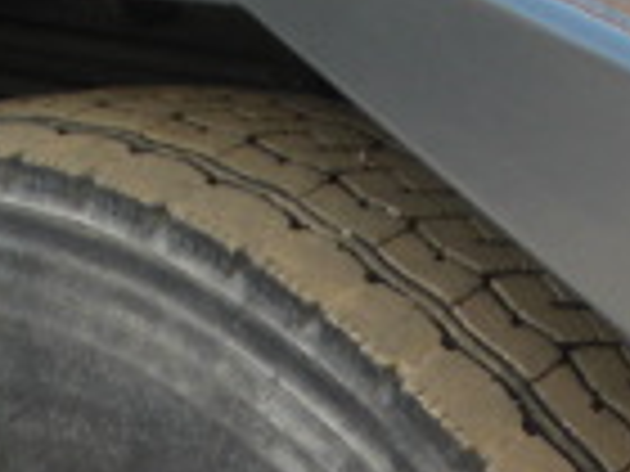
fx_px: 3167
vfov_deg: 8.0
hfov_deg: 11.3
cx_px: 585
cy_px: 1029
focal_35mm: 174
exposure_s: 1/100
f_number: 3.1
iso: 64
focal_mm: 6.3
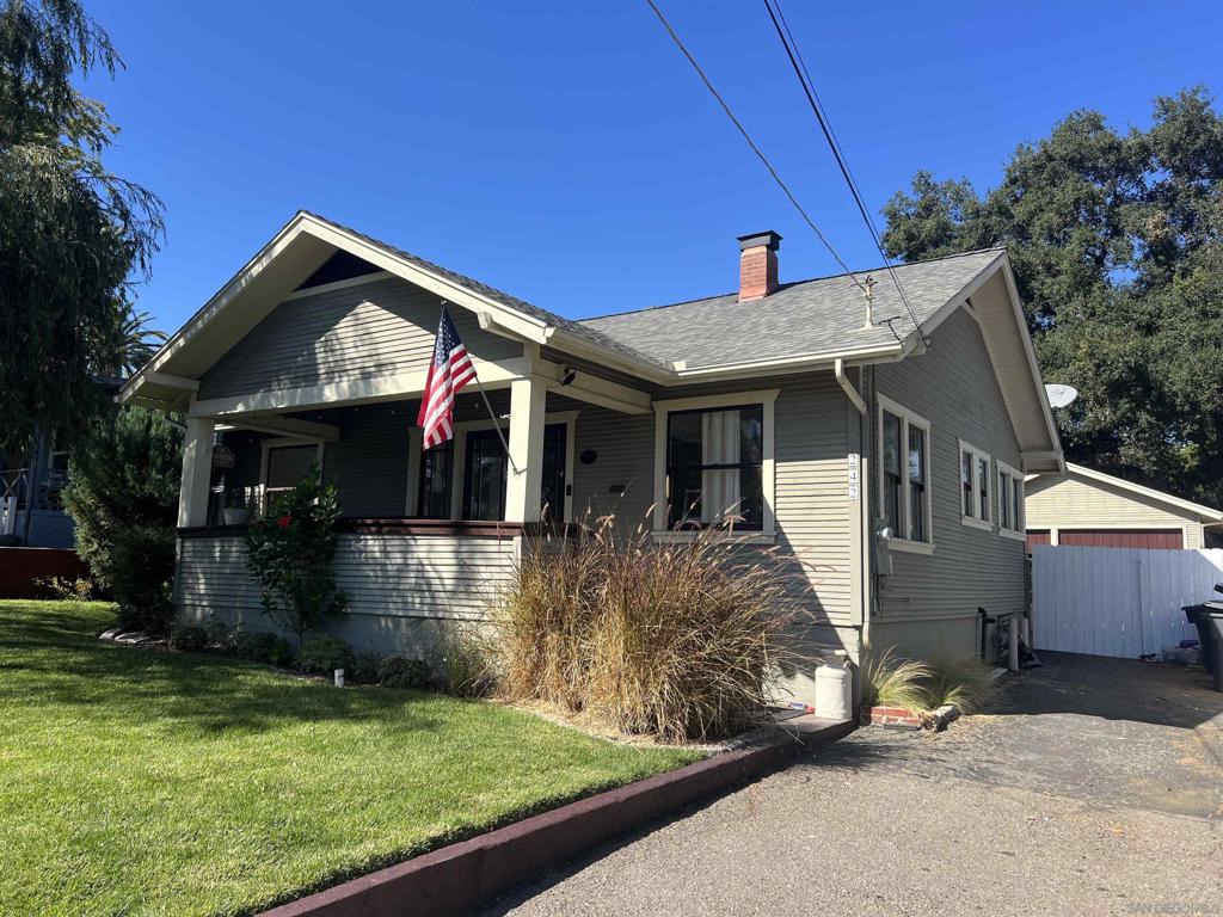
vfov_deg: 53.1
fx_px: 919
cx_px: 612
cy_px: 458
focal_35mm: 26
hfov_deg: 67.3
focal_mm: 5.7
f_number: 1.5
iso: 50
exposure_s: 1/2513
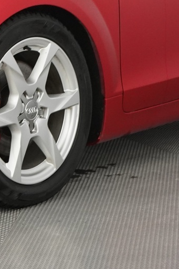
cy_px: -6
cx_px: -28
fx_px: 1015
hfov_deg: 9.9
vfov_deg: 14.8
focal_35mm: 136
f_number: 7.1
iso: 4000
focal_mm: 43
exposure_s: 1/60
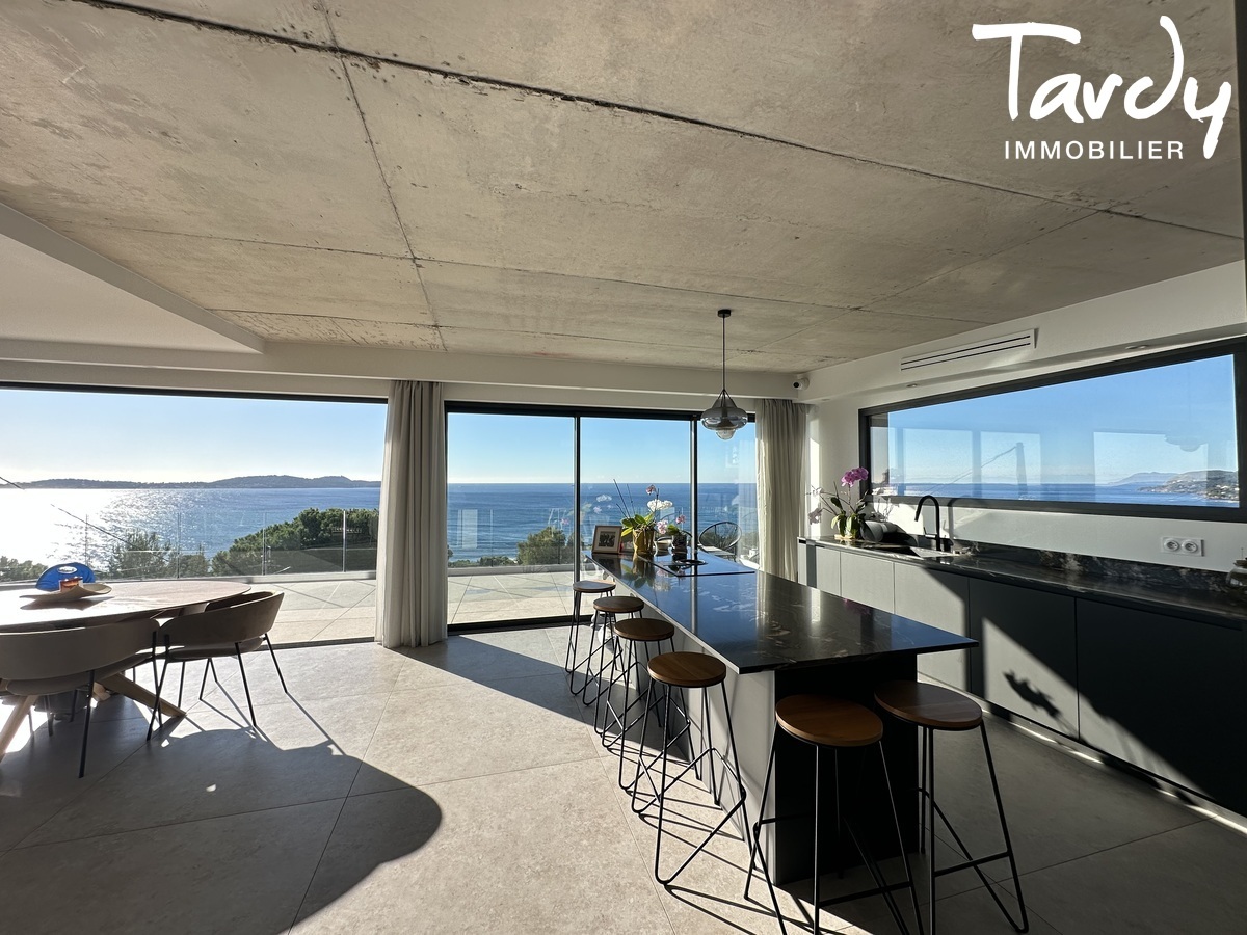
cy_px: 468
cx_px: 624
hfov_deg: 102.1
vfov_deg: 85.7
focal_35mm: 14
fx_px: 504
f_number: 2.2
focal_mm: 2.22
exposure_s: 1/575
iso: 50
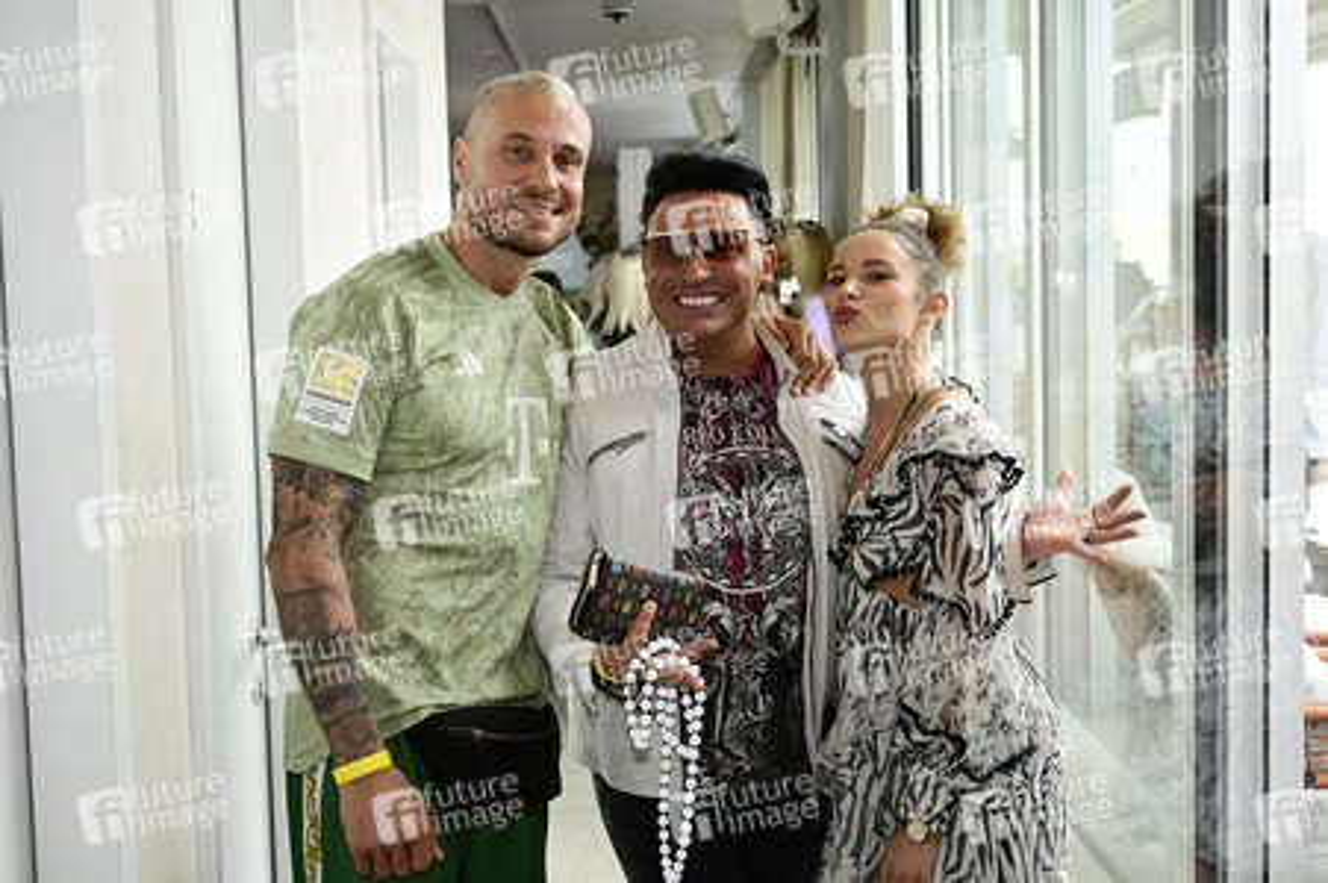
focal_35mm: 45
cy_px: 442
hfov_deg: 43.6
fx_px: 1659
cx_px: 664
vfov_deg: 29.8
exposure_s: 1/200
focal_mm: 45
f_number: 5
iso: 640
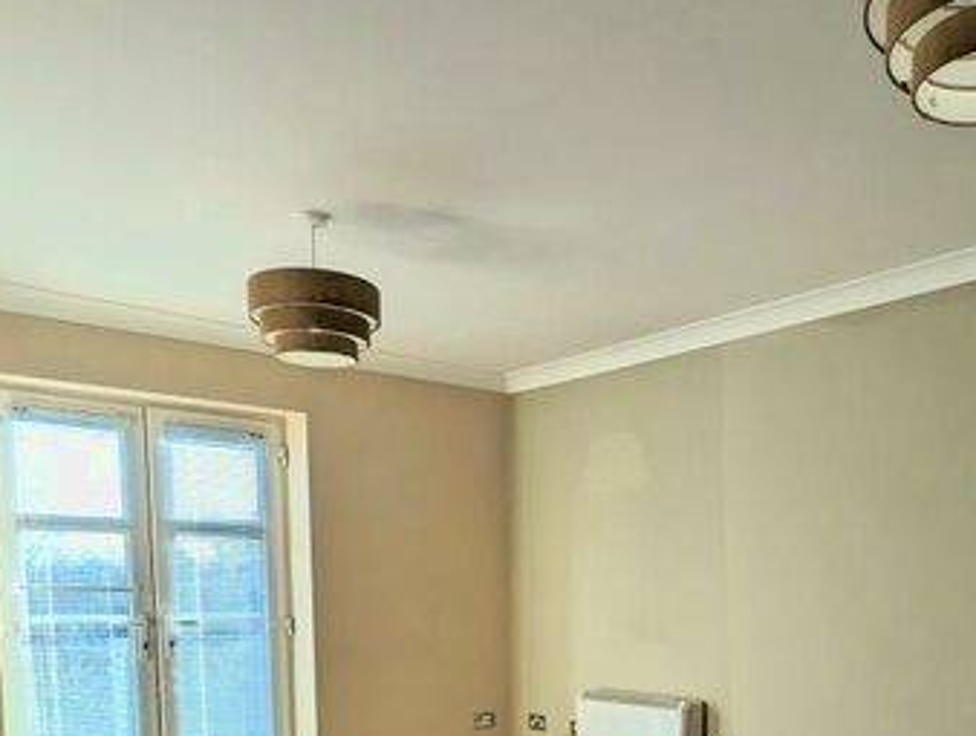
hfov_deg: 54.5
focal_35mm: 33
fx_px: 932
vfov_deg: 39.1
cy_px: 703
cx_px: 625
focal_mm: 2.35
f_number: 2.2
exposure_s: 1/186
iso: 58
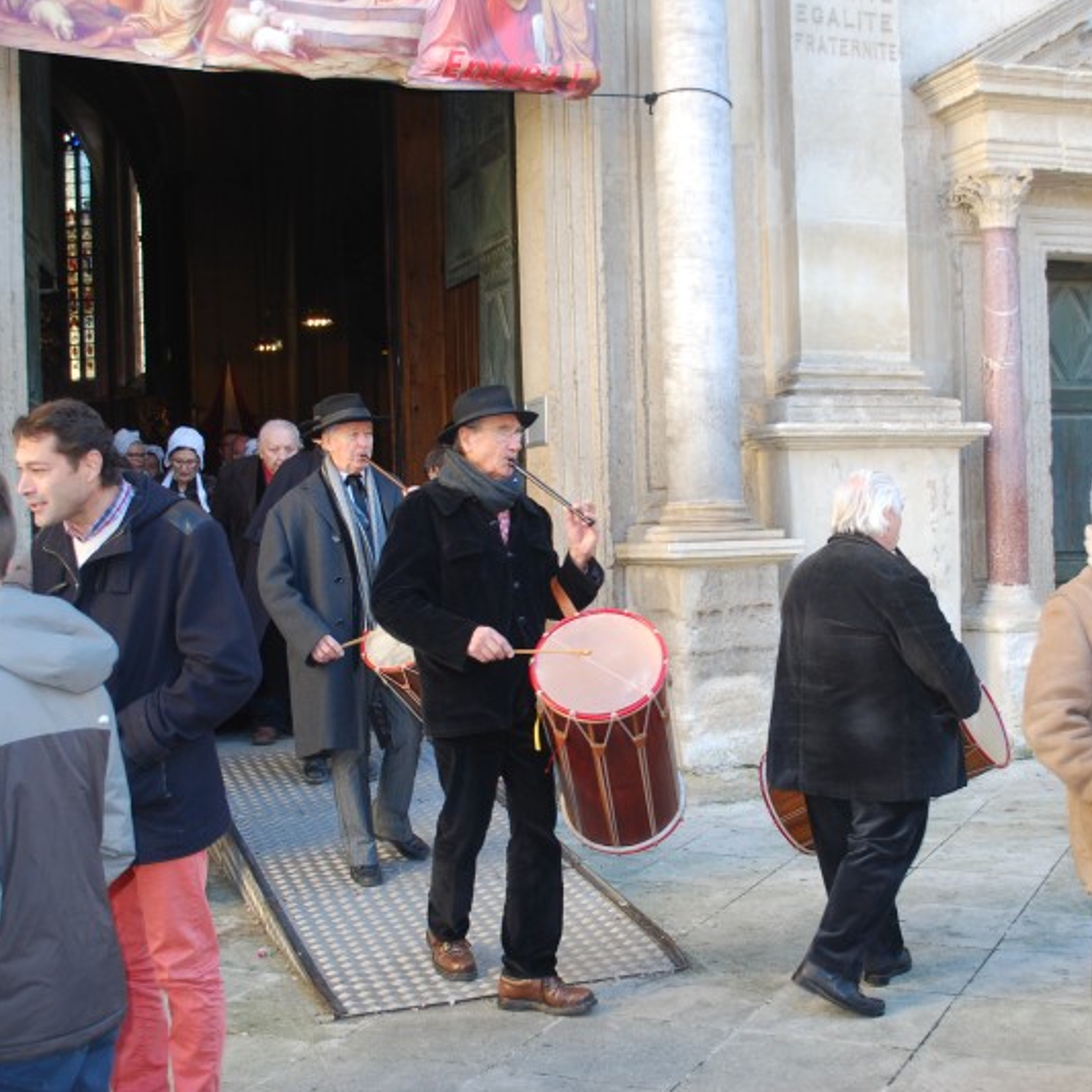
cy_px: 544
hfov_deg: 36.7
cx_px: 643
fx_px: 1642
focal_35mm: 46
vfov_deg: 36.8
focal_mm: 24
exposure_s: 1/80
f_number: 4.2
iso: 200
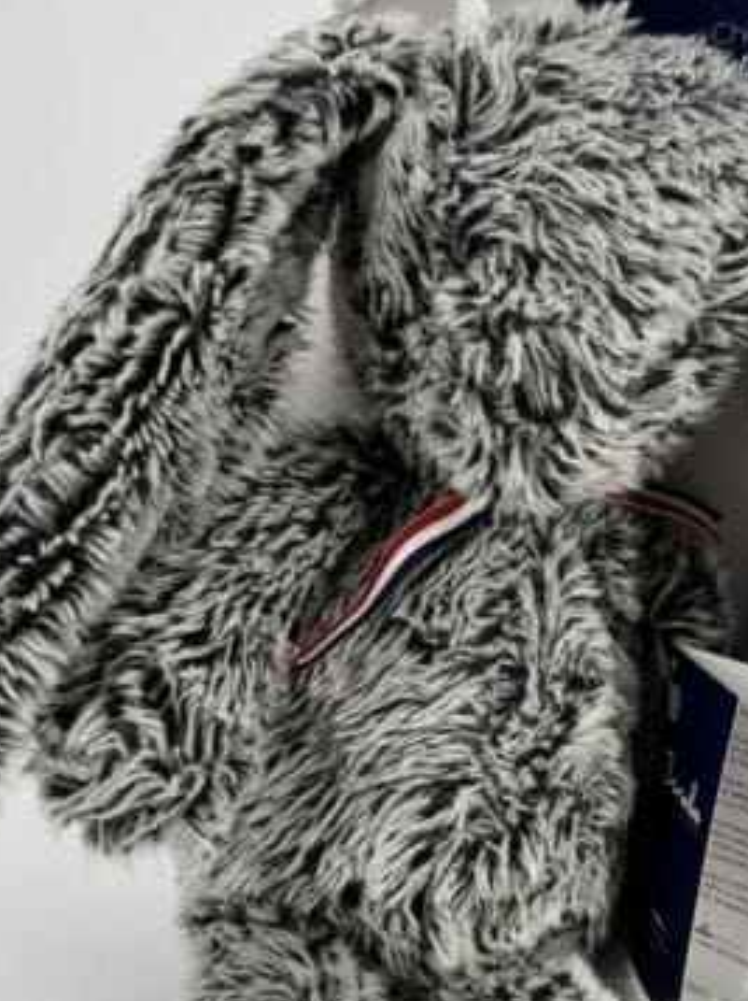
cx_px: 476
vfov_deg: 41.6
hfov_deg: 32.0
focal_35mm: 45
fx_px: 1299
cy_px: 658
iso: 80
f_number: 1.78
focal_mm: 6.76
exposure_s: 1/495
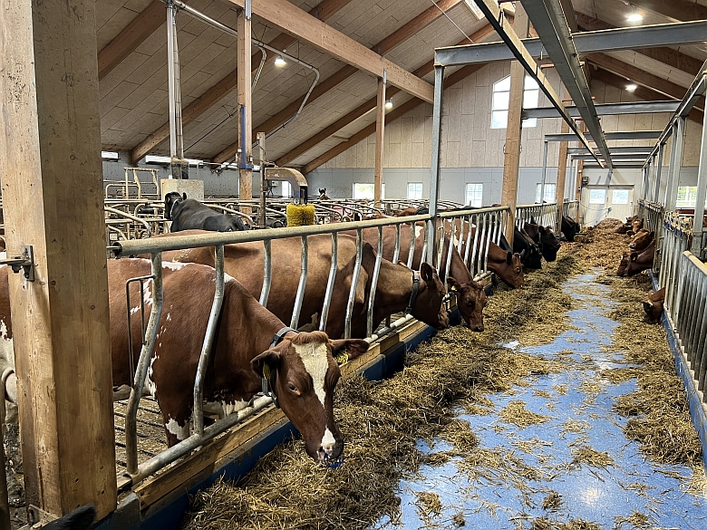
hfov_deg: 67.3
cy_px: 265
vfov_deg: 53.1
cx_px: 354
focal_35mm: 26
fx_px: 531
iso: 125
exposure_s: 1/50
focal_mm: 5.7
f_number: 1.5
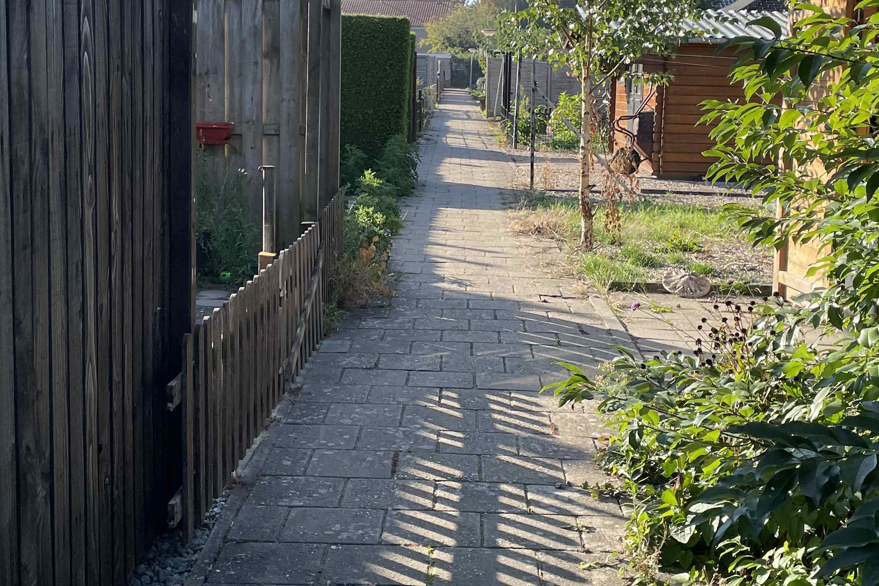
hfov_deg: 38.9
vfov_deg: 26.4
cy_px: 224
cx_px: 477
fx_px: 1245
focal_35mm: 51
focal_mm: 4.2
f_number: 1.6
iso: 32
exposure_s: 1/1490
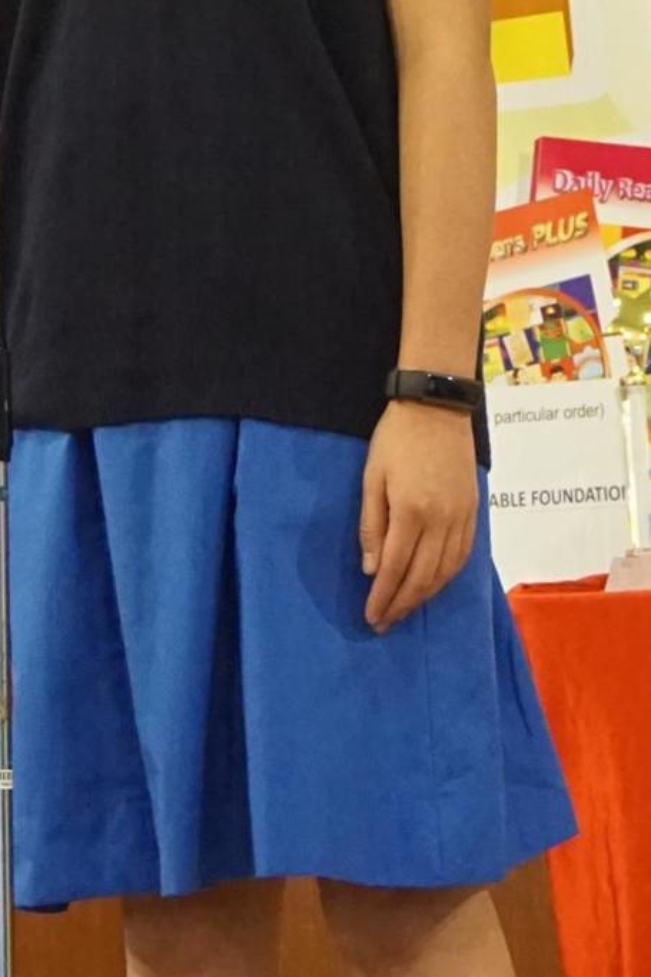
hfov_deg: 6.1
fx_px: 6137
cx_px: 236
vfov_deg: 9.1
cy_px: 328
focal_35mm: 226
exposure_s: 1/60
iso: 2500
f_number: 5.6
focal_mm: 35
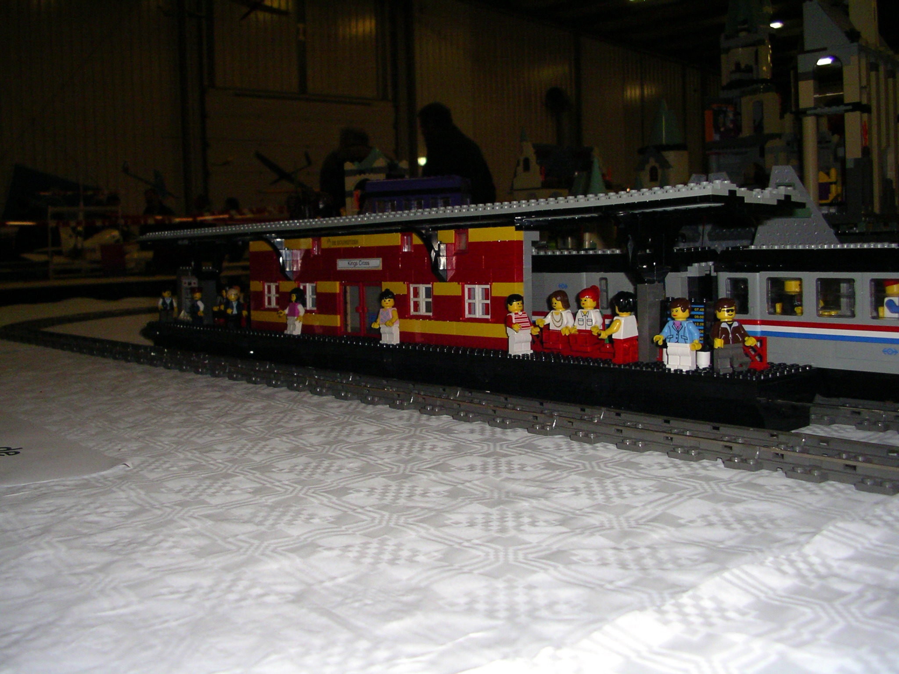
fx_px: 961
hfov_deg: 50.1
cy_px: 337
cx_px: 450
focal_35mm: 37
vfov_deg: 38.7
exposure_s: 1/60
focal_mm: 5.7
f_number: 2.8
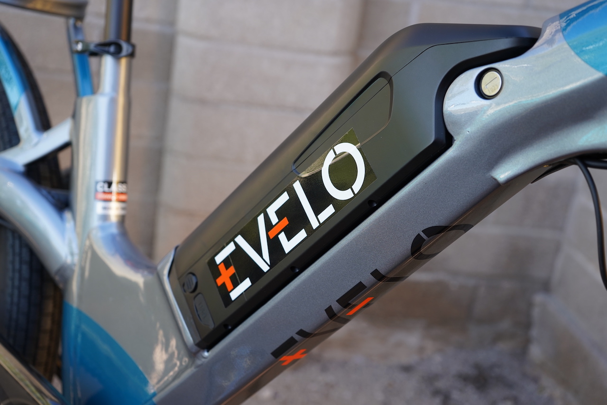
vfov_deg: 24.6
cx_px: 304
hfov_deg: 36.3
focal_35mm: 55
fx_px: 927
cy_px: 202
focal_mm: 55
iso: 320
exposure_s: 1/160
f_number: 5
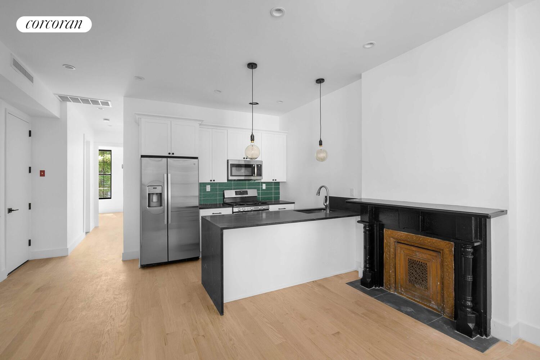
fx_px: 240
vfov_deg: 73.7
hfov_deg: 96.7
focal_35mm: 16
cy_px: 180
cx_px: 270
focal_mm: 16
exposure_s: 1/1.25
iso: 320
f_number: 11
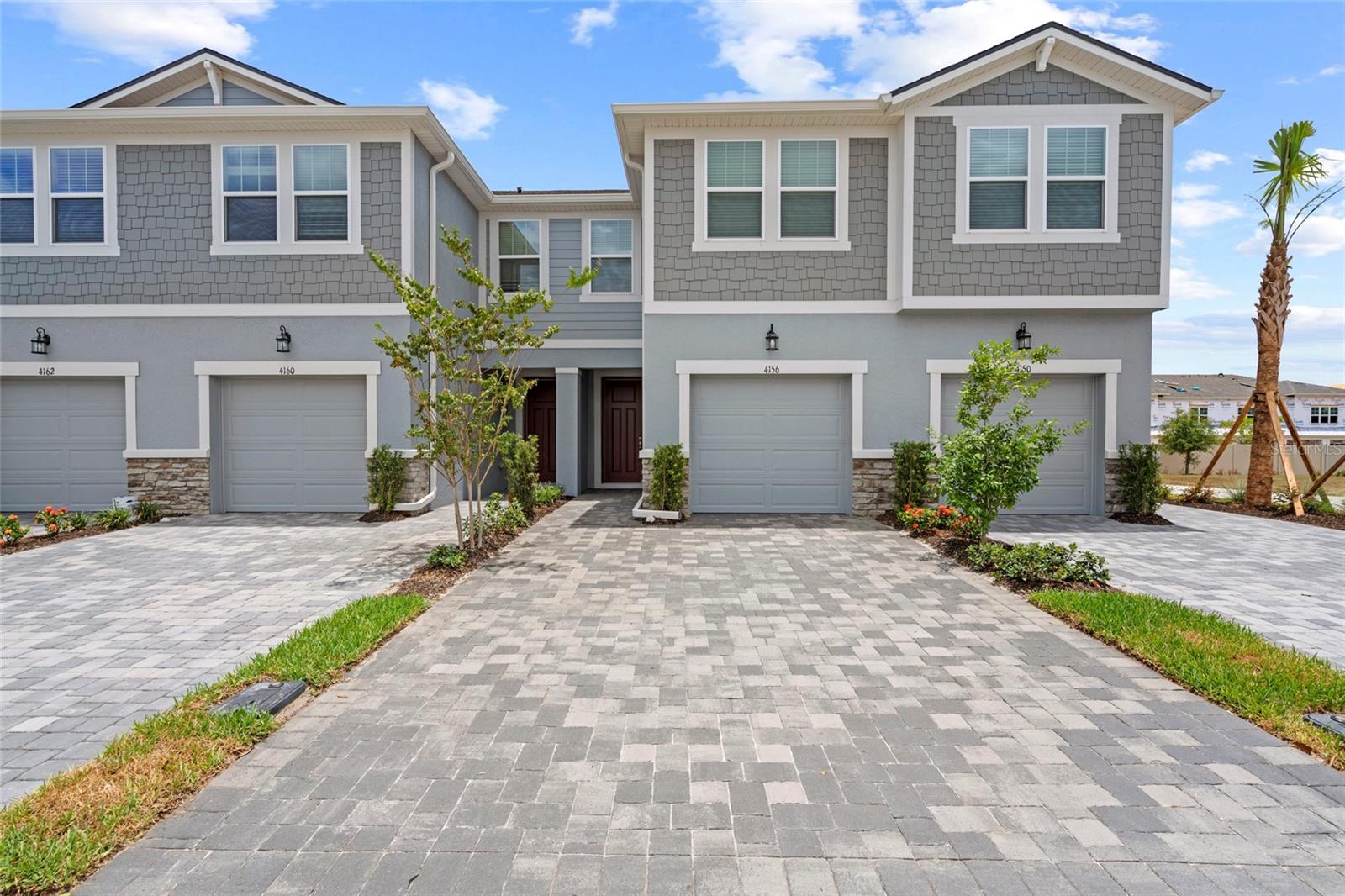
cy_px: 448
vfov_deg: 70.4
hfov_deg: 93.3
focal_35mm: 17
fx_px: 635
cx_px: 672
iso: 320
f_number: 8
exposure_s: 1/320
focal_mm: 17
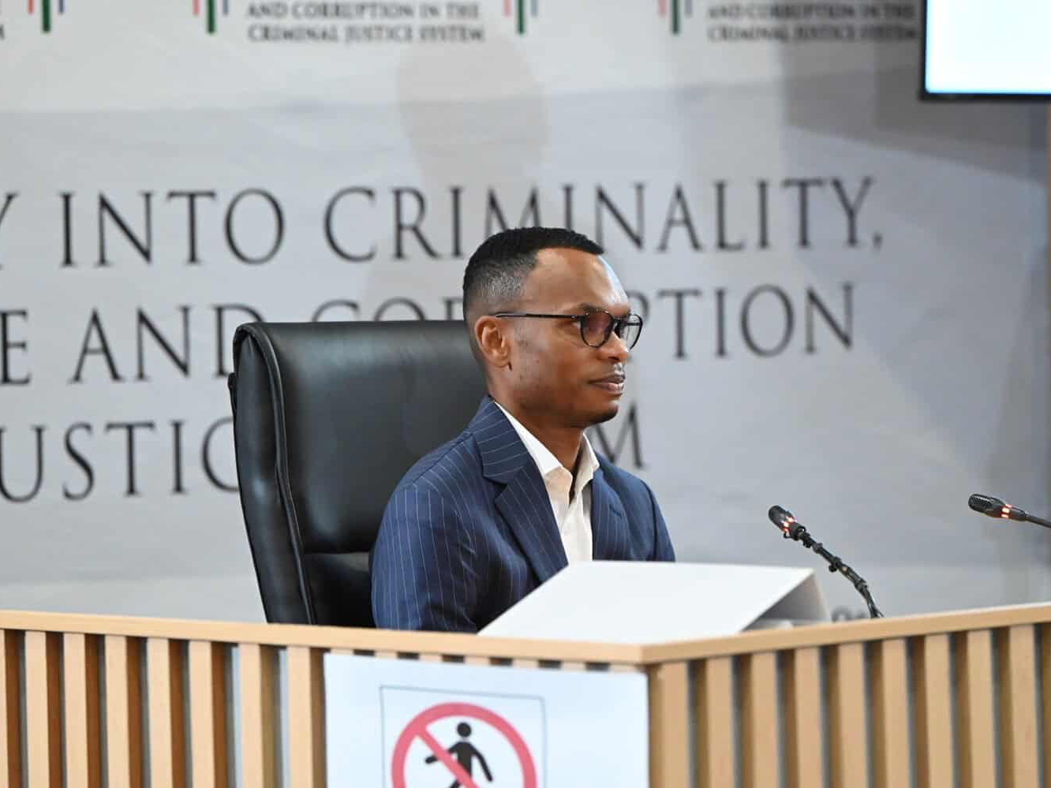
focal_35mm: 195
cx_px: 588
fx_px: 5921
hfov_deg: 10.1
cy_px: 394
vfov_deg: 7.6
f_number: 4.5
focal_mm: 180
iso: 10000
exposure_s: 1/640
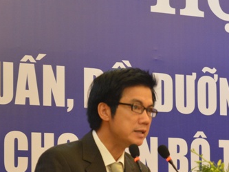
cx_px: 179
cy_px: 116
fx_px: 1212
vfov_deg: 8.1
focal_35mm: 183
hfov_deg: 10.8
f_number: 5.6
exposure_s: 1/13
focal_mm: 55
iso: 1600
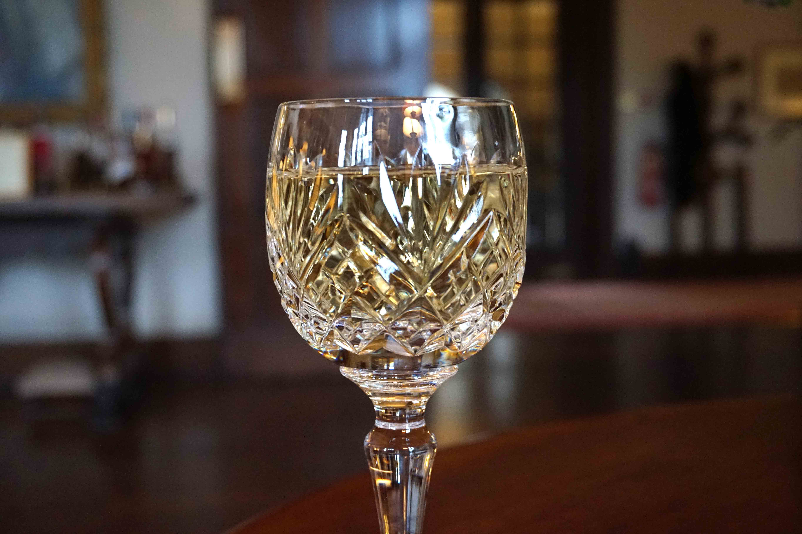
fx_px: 1002
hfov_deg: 43.6
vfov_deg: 29.8
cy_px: 267
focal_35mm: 45
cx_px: 401
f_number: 5
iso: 3200
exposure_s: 1/50
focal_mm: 30
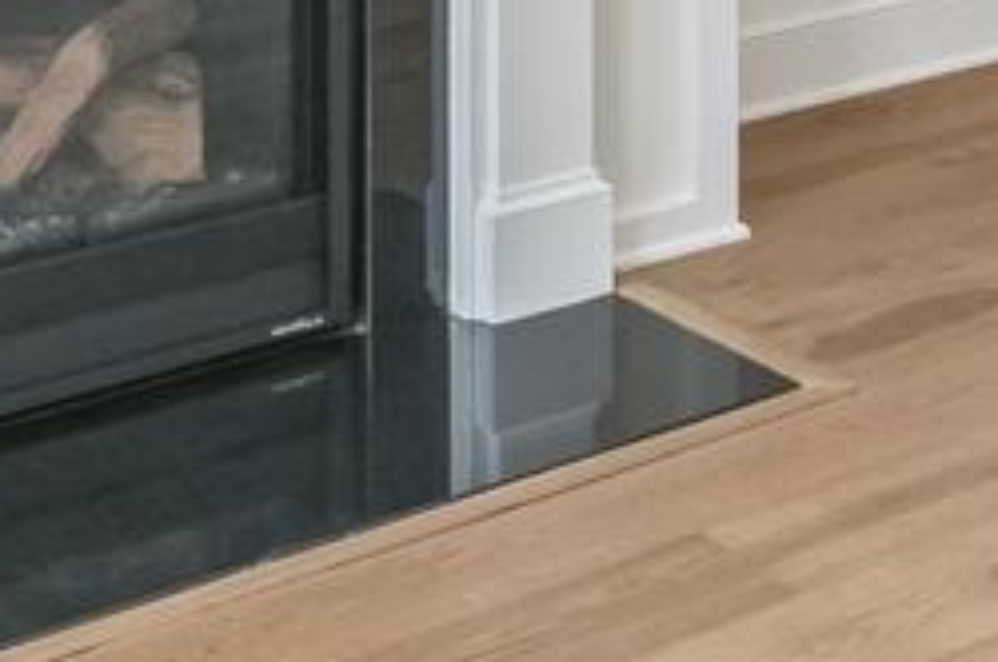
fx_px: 2713
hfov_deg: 19.3
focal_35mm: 98
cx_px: 1293
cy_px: -652
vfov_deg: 12.3
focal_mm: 17
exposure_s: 1/60
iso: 320
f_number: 10
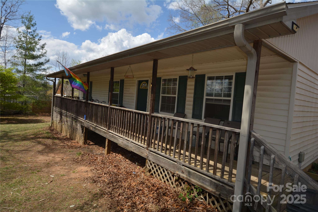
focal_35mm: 21
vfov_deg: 59.5
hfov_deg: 81.2
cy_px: 106
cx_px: 159
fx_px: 185
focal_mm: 14
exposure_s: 1/200
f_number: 10
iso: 100
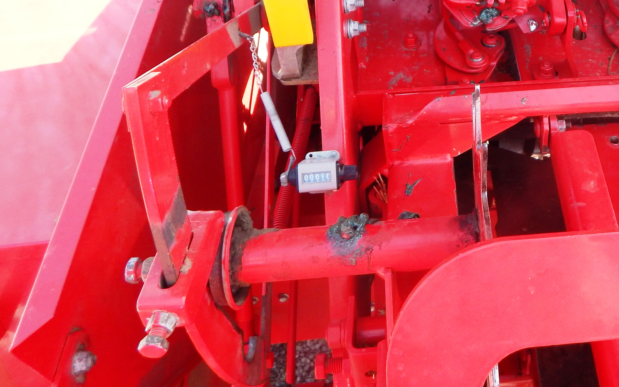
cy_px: 19
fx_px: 658
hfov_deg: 48.1
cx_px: 476
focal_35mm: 39
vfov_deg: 30.9
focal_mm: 4
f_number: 3
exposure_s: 1/200
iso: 125
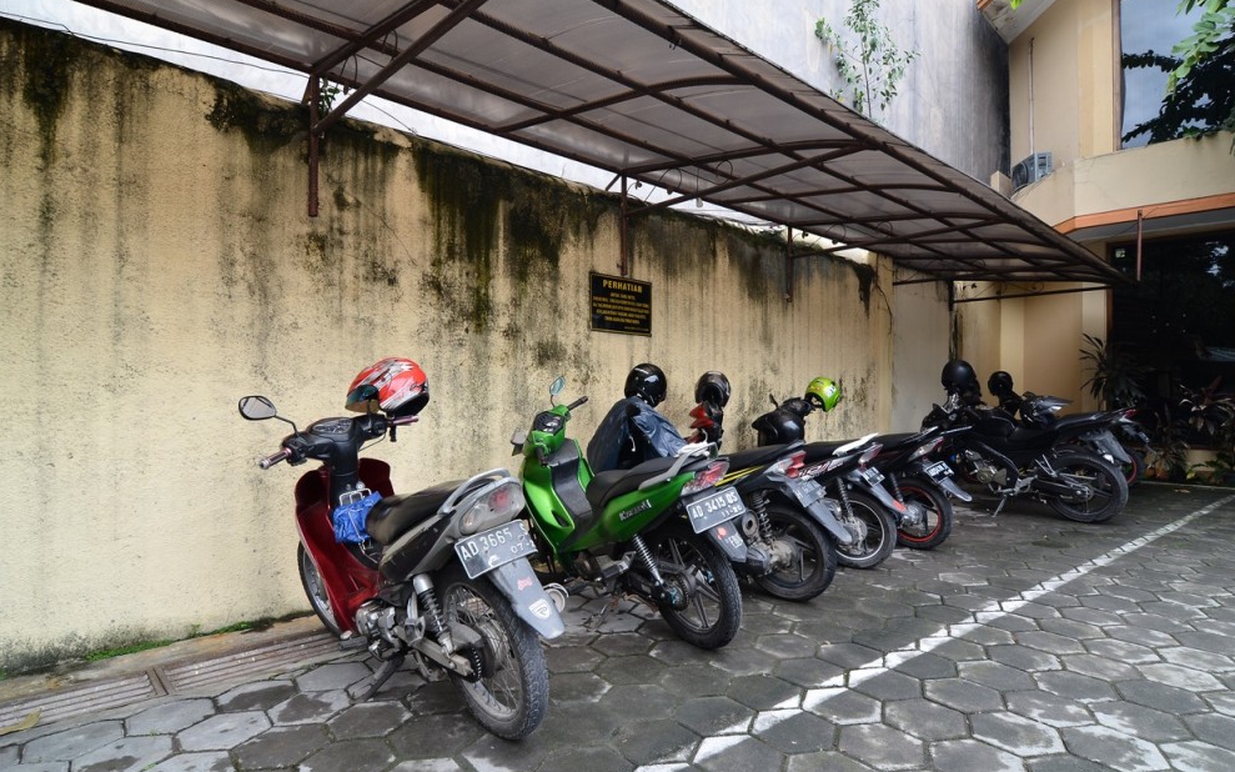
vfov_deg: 58.4
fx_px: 691
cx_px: 628
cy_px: 391
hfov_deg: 83.6
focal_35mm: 21
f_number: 7.1
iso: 160
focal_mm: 13
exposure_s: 1/80
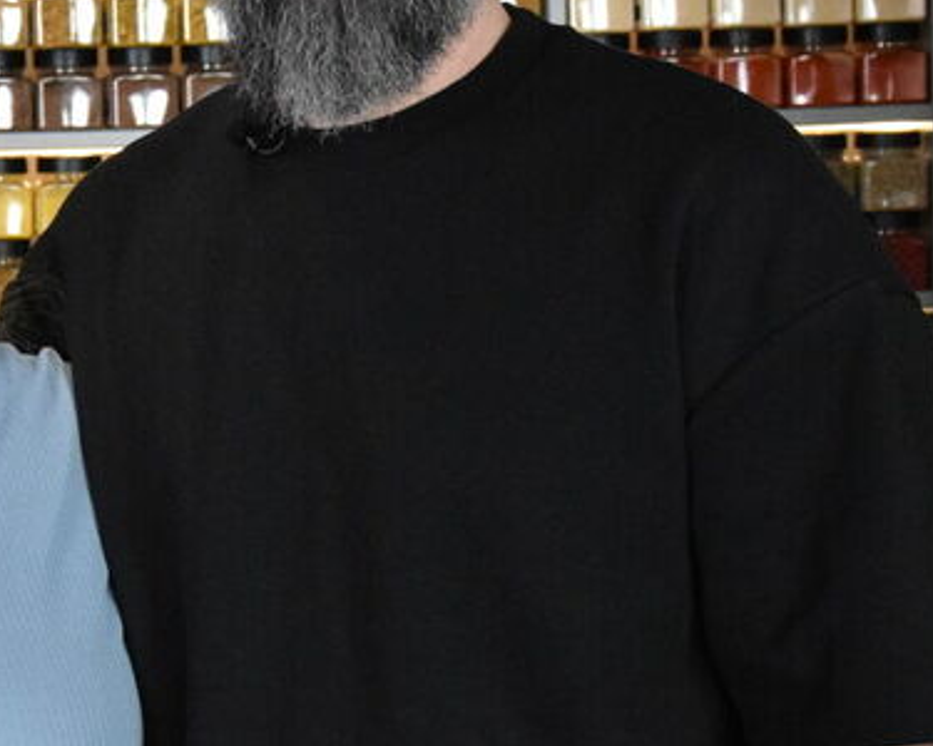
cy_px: 351
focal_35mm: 135
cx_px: 67
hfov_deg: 14.1
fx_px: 3728
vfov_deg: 11.4
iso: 3200
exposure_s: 1/320
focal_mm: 30
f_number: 4.2
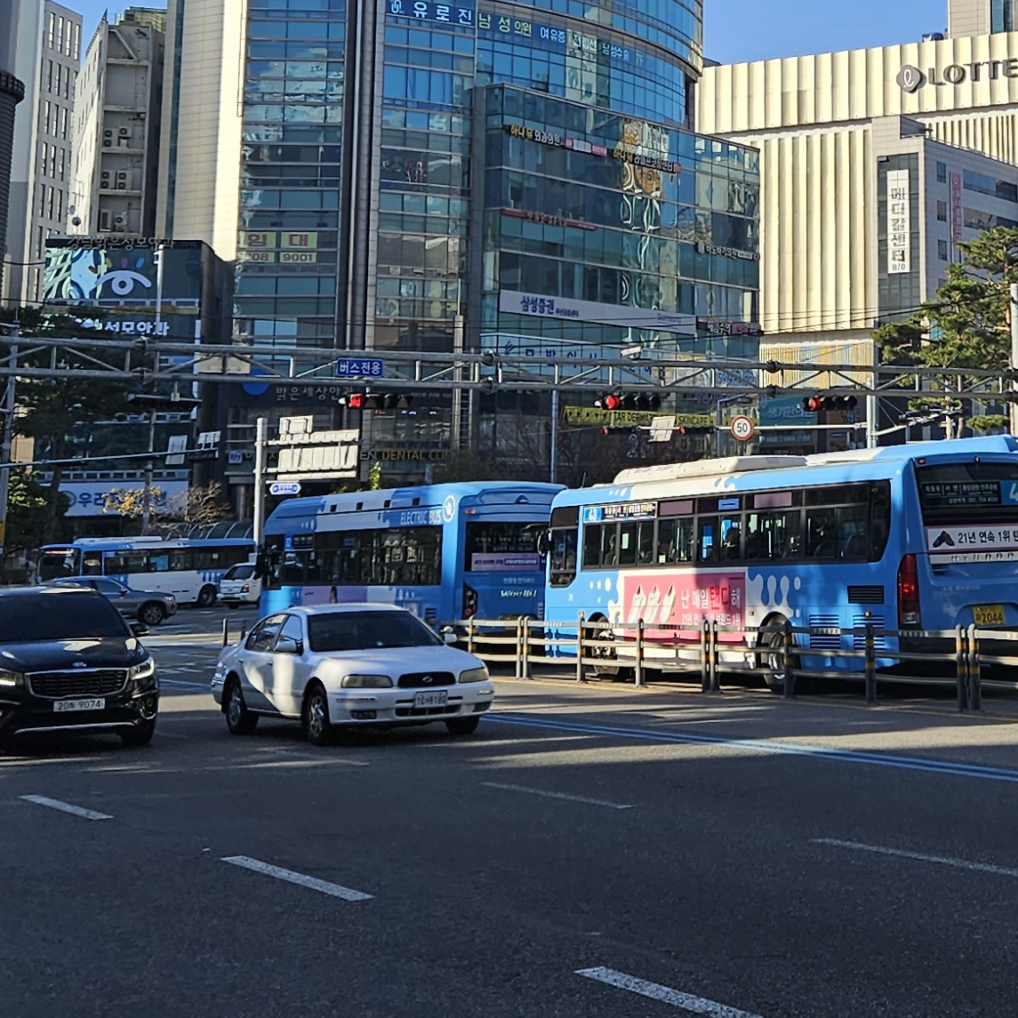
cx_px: 941
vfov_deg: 23.5
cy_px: 56
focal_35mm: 71
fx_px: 2362
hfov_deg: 23.6
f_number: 1.8
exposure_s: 1/1457
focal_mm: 5.4
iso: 25
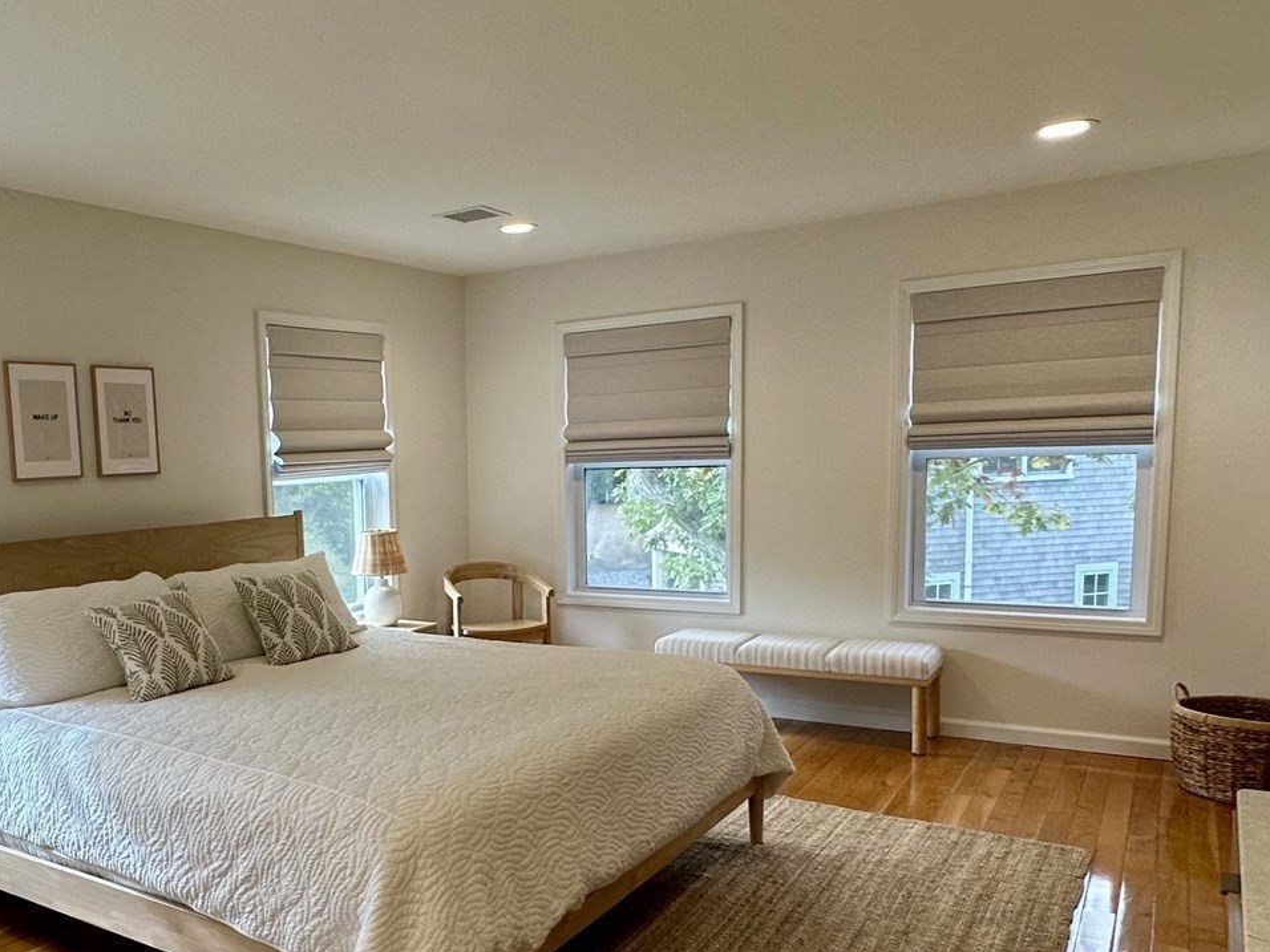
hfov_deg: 57.7
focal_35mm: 30
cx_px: 357
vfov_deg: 46.5
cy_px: 584
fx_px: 1101
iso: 100
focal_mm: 2.22
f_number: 2.2
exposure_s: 1/120
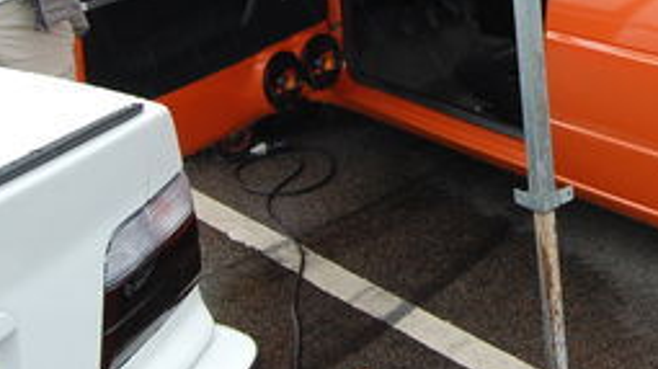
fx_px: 1238
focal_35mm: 71
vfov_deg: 16.5
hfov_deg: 27.8
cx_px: 673
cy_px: -18
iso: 250
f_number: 5.6
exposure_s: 1/125
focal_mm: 18
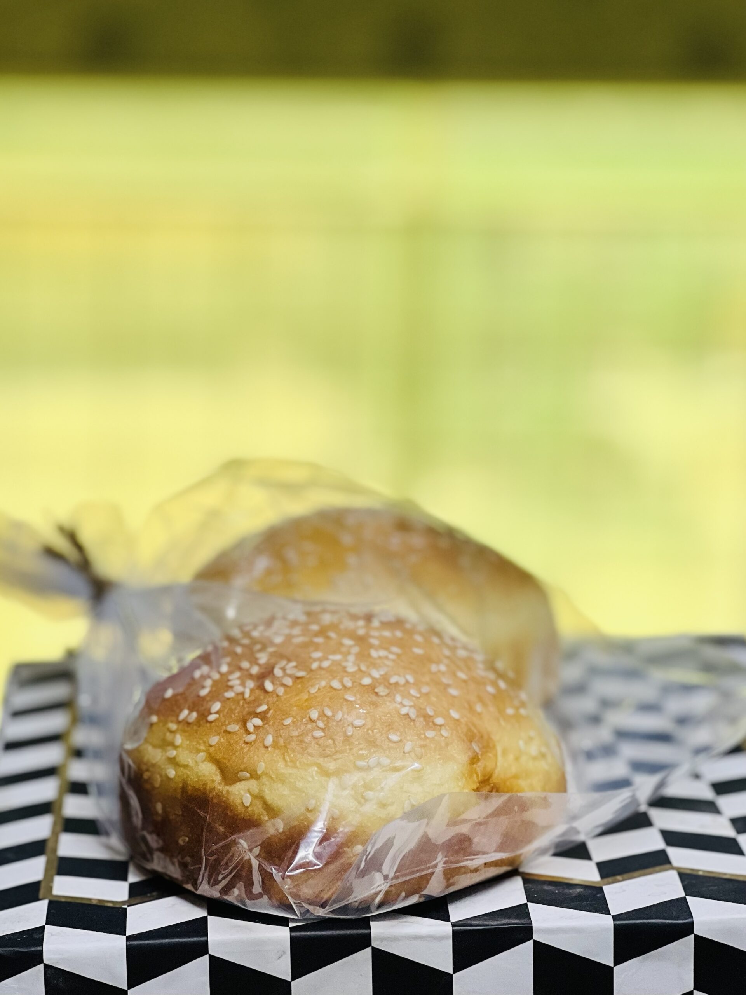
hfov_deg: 19.1
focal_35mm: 77
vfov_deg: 25.3
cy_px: 498
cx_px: 373
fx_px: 2213
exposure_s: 1/100
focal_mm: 9
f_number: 2.8
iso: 50
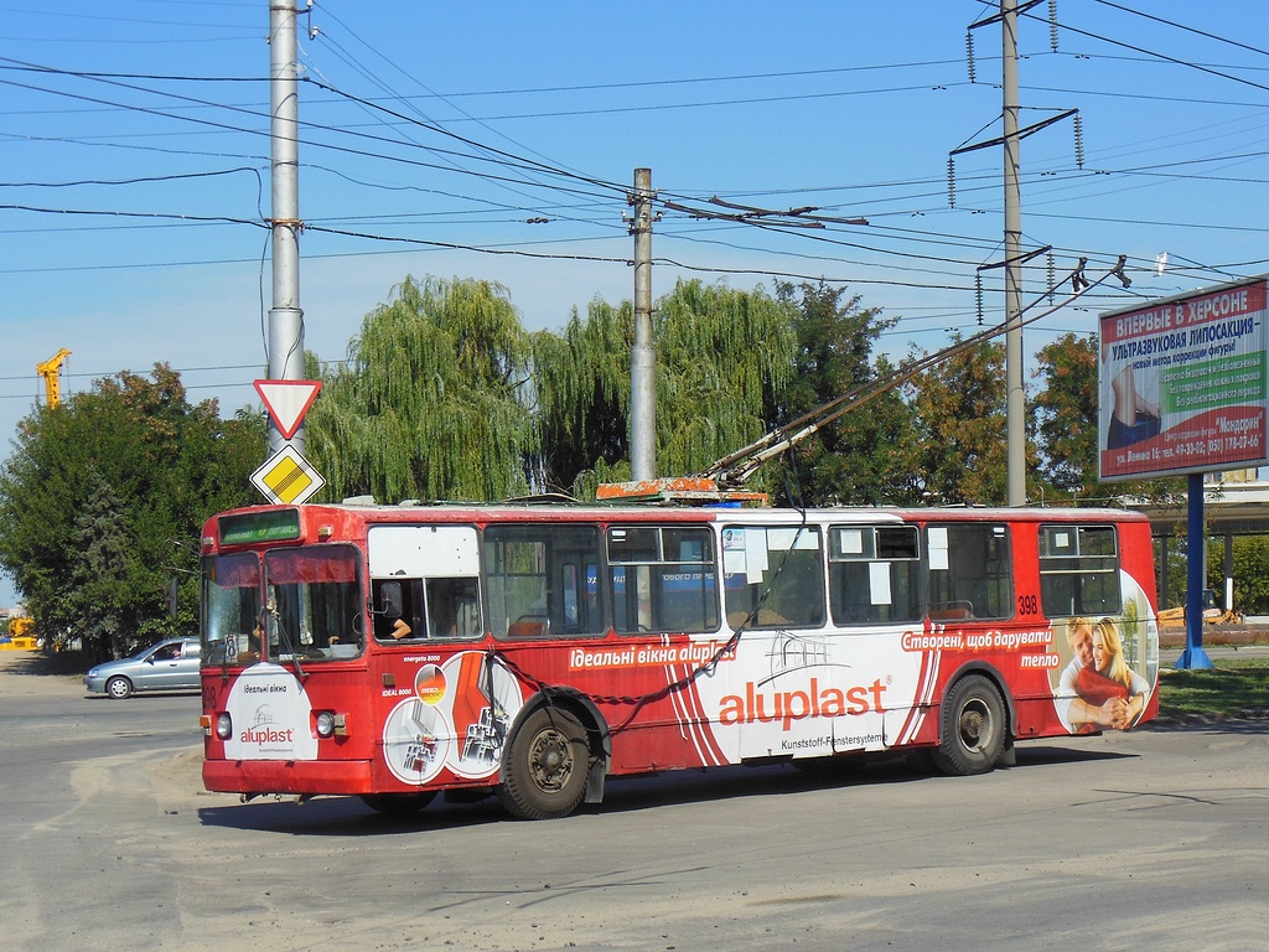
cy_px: 476
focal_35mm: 66
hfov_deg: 29.4
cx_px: 634
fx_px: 2420
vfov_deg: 22.3
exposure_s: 1/1250
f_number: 4.3
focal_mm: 11.7
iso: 125
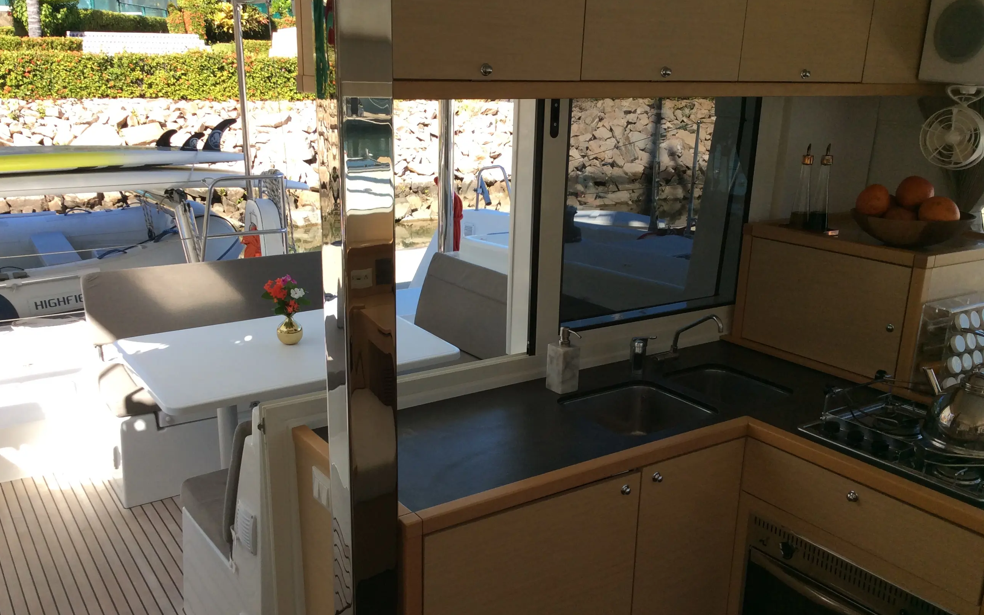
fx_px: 912
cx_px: 491
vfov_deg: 37.2
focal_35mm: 34
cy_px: 356
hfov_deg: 56.7
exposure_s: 1/440
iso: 32
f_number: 2.4
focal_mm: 3.3
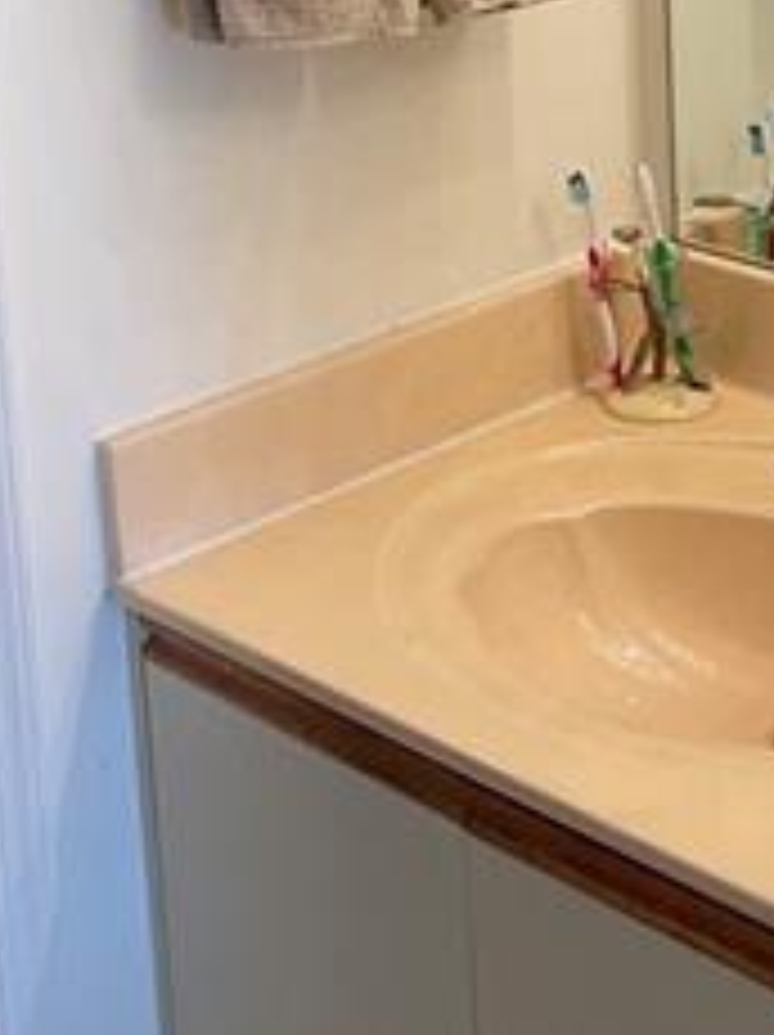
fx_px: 2897
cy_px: 86
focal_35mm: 97
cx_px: 549
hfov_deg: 15.2
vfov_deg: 19.8
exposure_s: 1/120
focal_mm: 3
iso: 40
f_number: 1.8
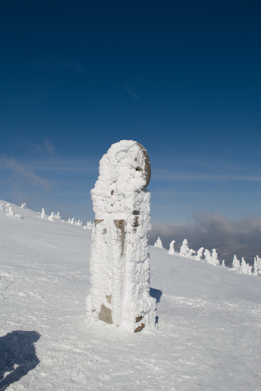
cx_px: 130
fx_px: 294
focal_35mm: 27
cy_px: 196
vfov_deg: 67.4
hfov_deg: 47.9
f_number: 11
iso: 200
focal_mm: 18
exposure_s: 1/500
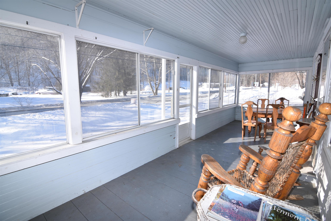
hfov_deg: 95.0
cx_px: 166
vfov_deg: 72.1
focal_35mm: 16
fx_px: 152
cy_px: 110
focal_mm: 11
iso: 100
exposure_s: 1/160
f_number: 6.3
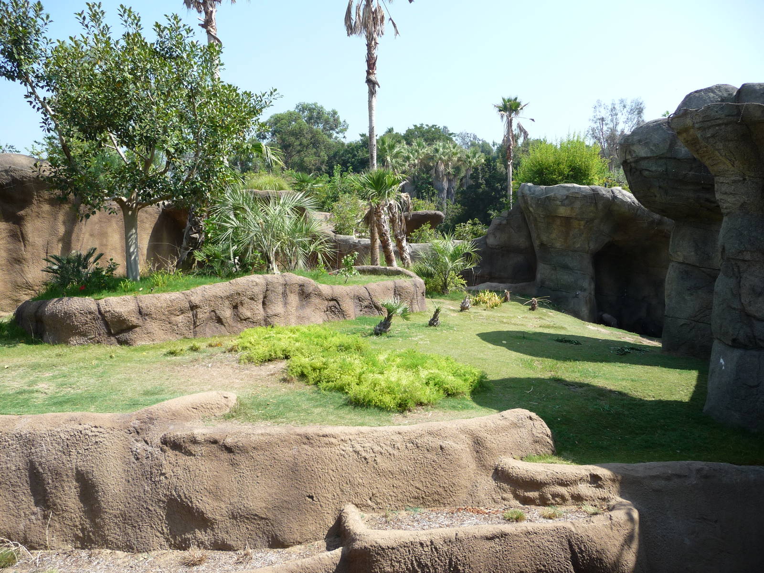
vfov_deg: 49.7
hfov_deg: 63.4
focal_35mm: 28
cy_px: 286
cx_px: 382
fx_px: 618
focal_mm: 4.7
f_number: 3.3
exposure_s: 1/400
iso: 100
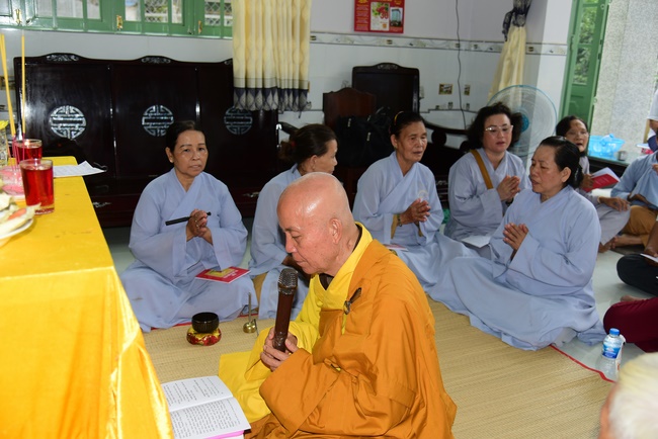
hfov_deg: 55.8
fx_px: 622
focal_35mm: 34
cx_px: 329
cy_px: 220
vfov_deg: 38.9
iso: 320
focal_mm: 34
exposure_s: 1/60
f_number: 4
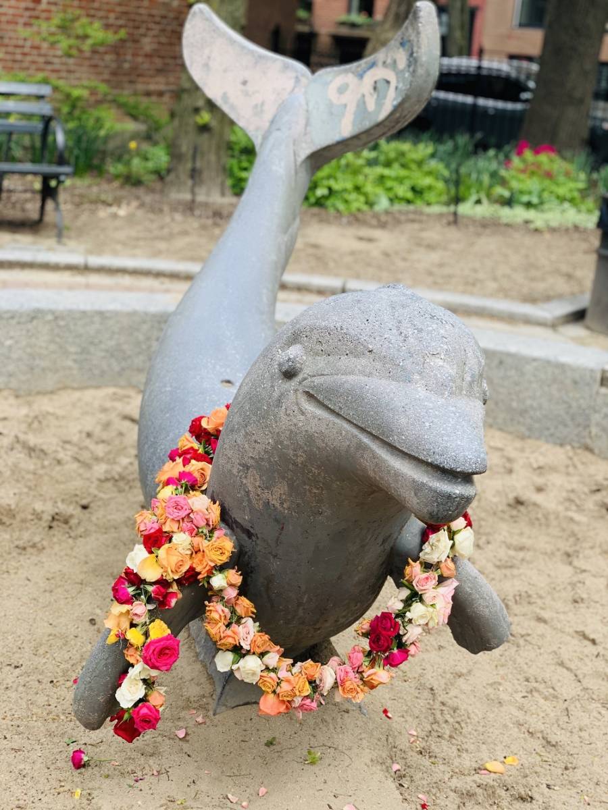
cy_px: 405
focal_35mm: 52
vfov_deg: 36.8
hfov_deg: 28.0
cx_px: 304
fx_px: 1218
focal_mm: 6
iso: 16
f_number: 2.4
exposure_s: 1/250
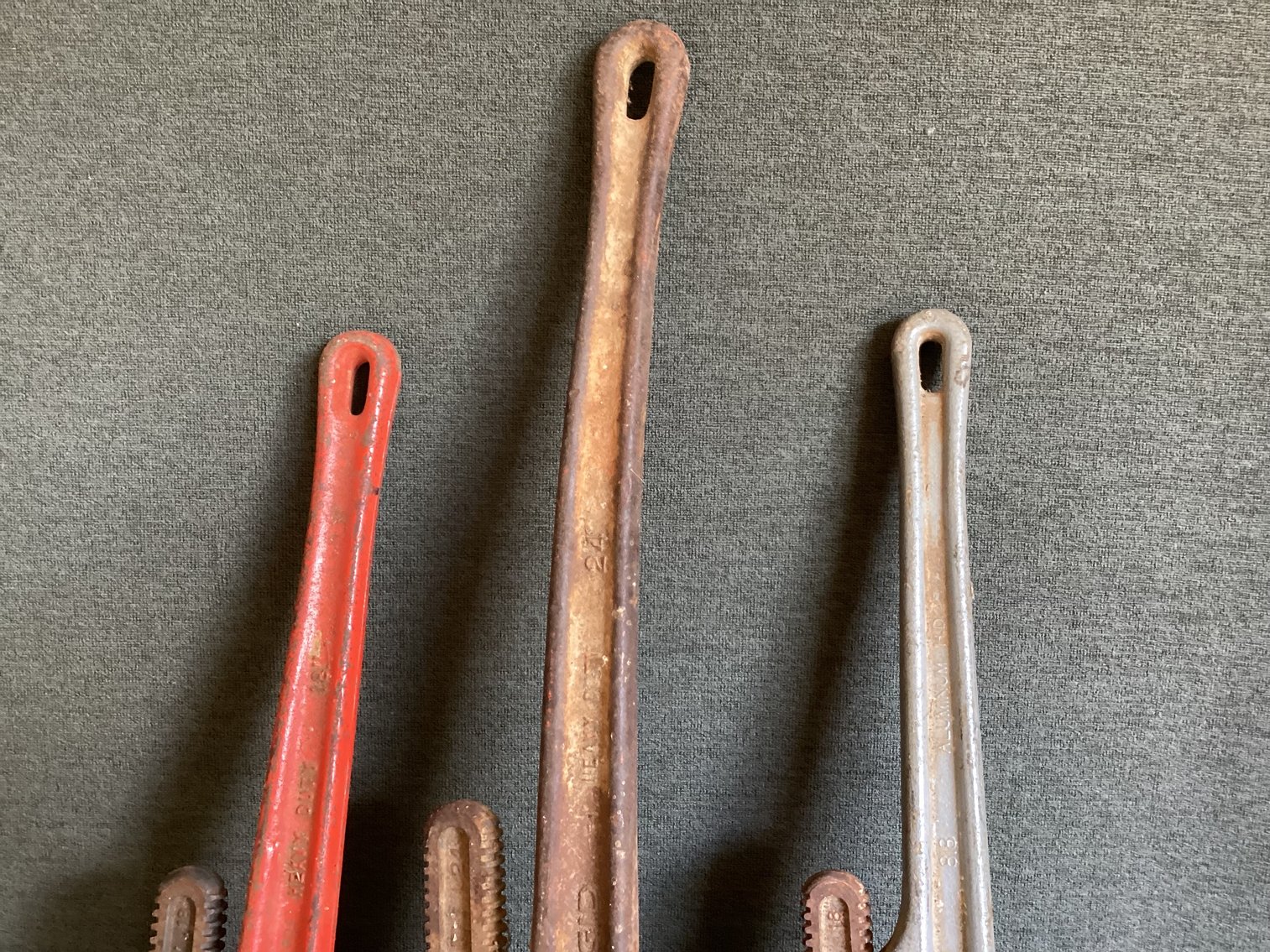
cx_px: 635
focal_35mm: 31
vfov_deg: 45.4
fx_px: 1137
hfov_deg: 58.3
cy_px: 476
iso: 320
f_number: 2.4
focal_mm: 3.3
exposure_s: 1/50
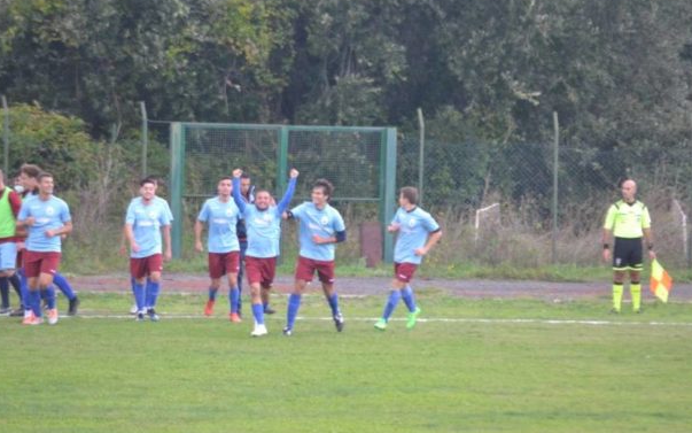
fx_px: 6658
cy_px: 249
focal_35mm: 353
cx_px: 351
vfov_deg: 3.7
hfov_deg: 5.9
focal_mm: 200
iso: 1800
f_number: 5.6
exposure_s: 1/500
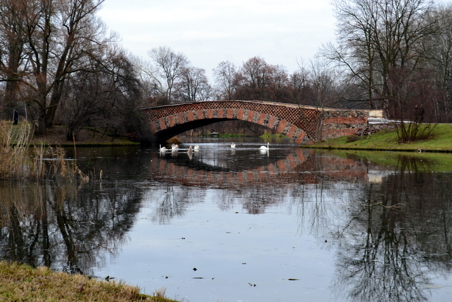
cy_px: 151
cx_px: 226
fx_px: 1036
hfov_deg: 24.6
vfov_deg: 16.6
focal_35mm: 82
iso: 400
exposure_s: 1/80
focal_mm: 55
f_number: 8
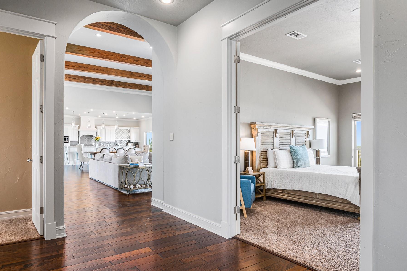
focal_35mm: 23
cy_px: 142
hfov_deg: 76.1
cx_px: 207
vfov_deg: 55.0
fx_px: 260
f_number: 8
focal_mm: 20
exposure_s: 1/6
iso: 640
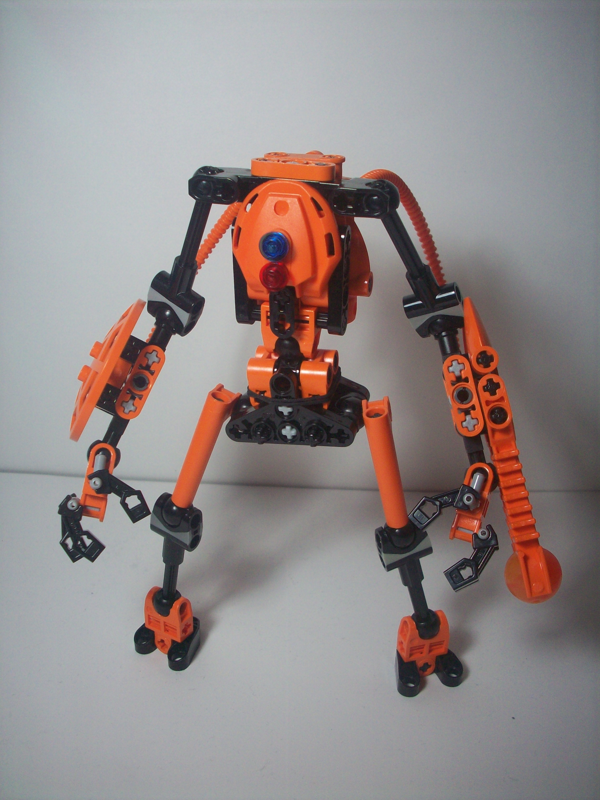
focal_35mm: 37
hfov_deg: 38.7
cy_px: 400
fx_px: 855
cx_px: 300
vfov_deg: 50.1
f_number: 2.8
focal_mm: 6.2
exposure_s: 1/83.3
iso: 80
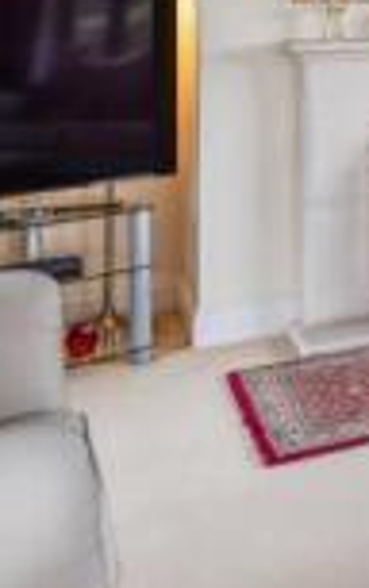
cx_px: 823
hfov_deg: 15.2
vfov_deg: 31.7
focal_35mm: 61
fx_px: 979
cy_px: 48
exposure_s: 1/13
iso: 320
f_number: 9
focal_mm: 14
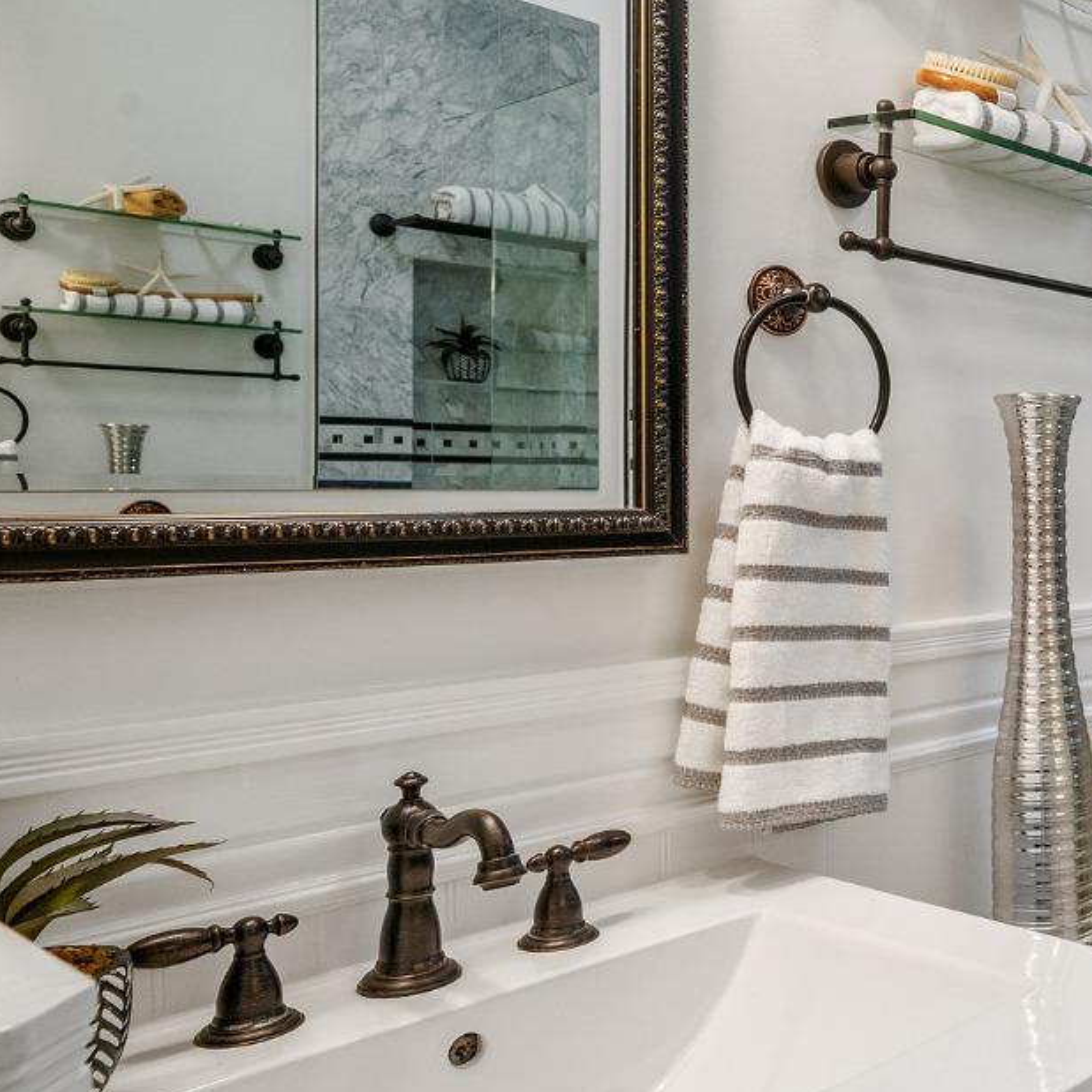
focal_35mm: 33
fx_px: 1178
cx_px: 1228
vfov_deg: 49.7
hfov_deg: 39.6
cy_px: 527
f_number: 8
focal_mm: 16
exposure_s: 1/40
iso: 640
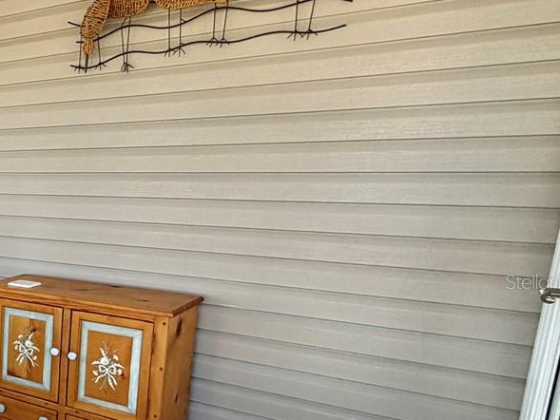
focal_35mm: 38
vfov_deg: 37.3
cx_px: -165
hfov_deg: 34.7
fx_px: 615
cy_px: 281
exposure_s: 1/132
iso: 64
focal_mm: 2.22
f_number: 2.2
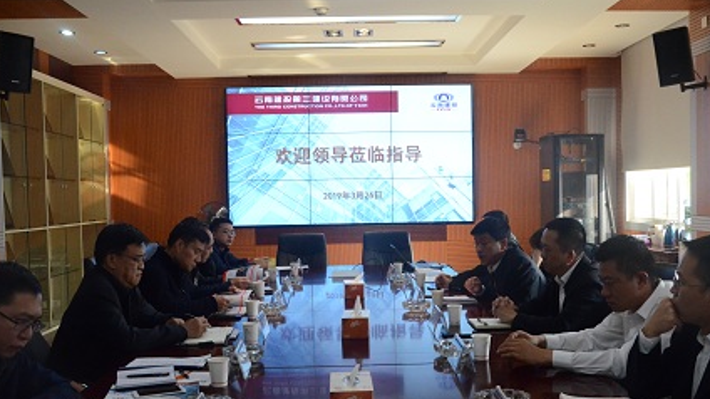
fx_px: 790
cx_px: 370
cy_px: 212
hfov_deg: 48.4
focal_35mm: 42
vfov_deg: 28.3
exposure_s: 1/60
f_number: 6.3
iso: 3200
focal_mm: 22
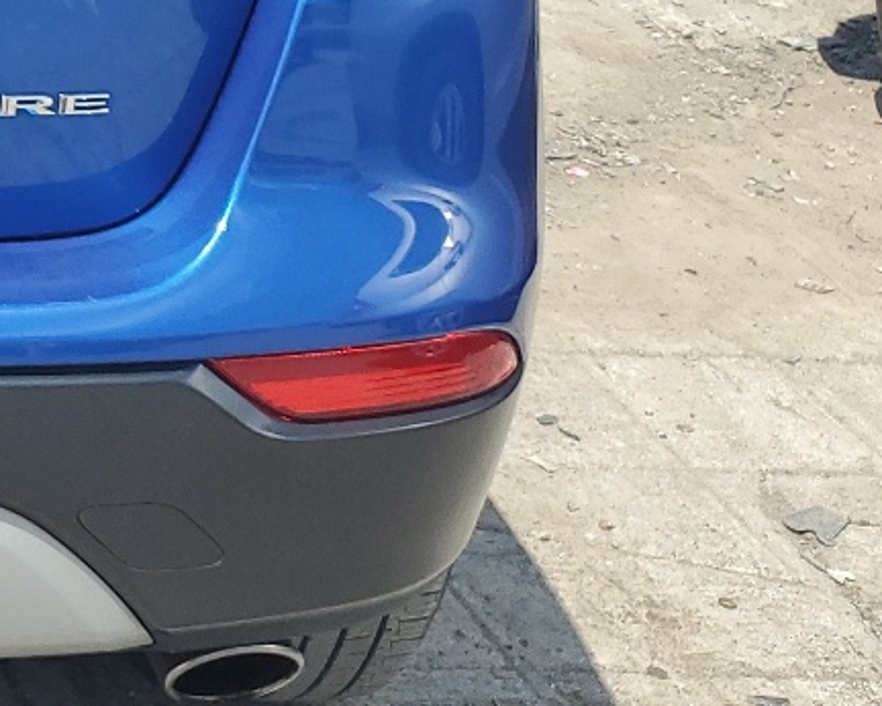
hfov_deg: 17.8
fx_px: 2455
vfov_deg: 15.7
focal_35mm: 94
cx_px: -508
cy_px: -161
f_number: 1.5
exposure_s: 1/2500
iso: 50
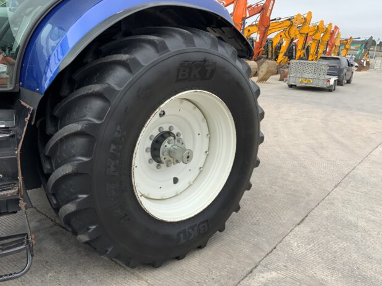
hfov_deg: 60.0
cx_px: 193
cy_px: 147
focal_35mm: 30
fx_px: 331
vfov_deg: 46.8
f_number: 1.8
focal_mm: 3
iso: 16
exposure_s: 1/562
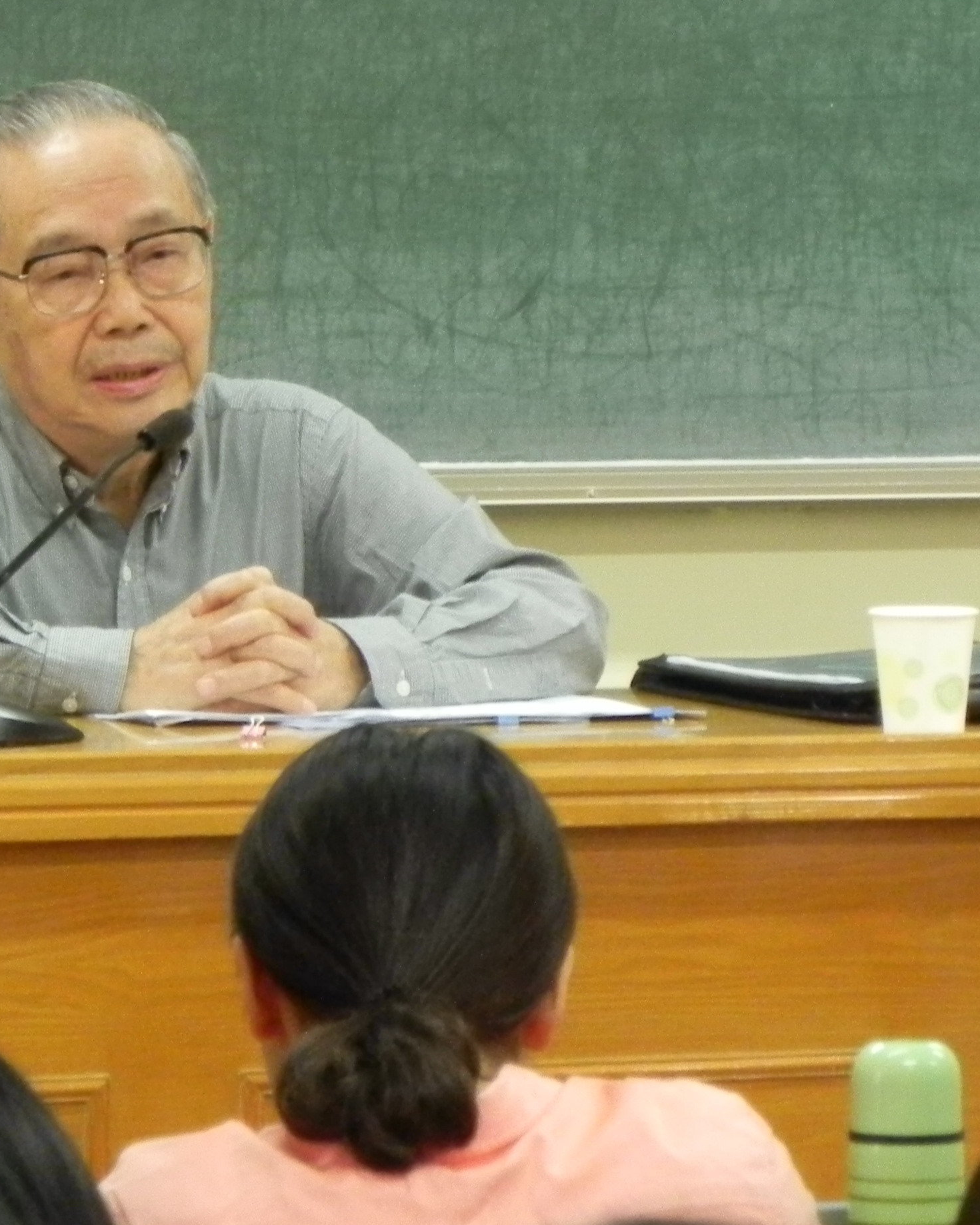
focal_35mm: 314
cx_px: 186
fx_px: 11382
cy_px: 361
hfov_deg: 4.9
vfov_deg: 6.2
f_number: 4.5
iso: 800
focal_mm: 28.8
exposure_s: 1/23.4
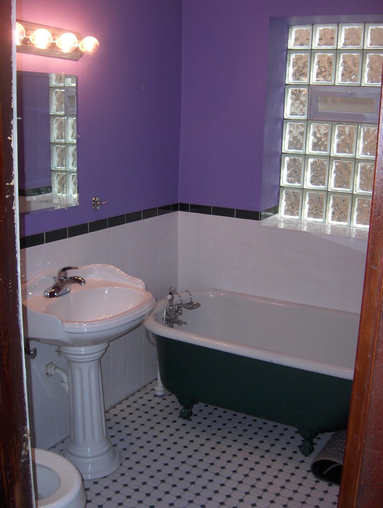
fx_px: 574
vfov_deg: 47.8
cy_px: 254
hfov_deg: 36.9
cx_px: 192
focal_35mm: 39
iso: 200
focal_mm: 8
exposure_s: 1/60
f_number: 2.8
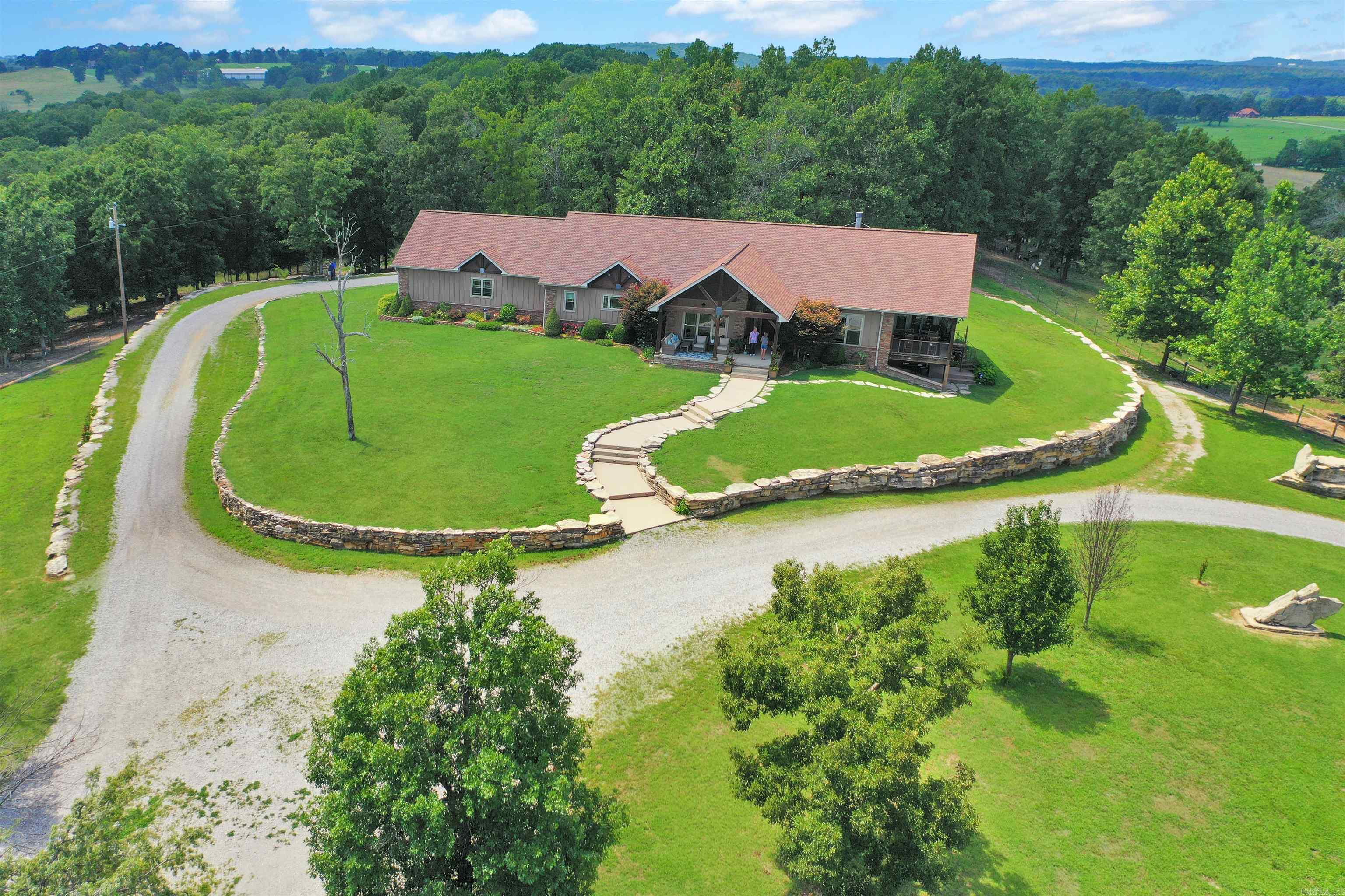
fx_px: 1046
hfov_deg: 65.5
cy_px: 448
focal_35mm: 28
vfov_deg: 46.4
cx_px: 672
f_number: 2.8
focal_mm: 10.26
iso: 100
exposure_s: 1/1250
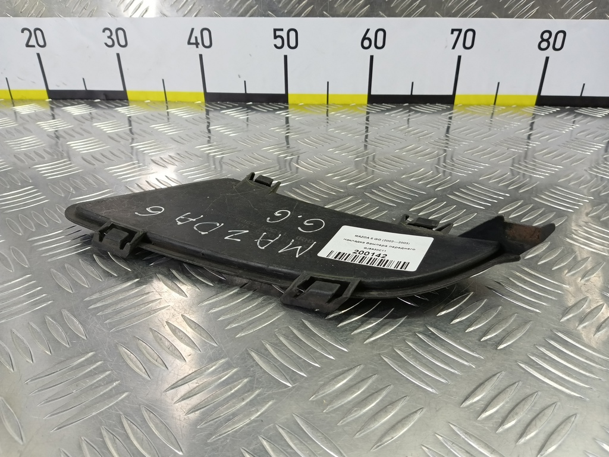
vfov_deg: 58.9
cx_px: 304
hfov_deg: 73.9
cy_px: 228
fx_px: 405
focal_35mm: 23
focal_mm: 4.11
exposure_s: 1/50
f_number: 1.6
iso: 130
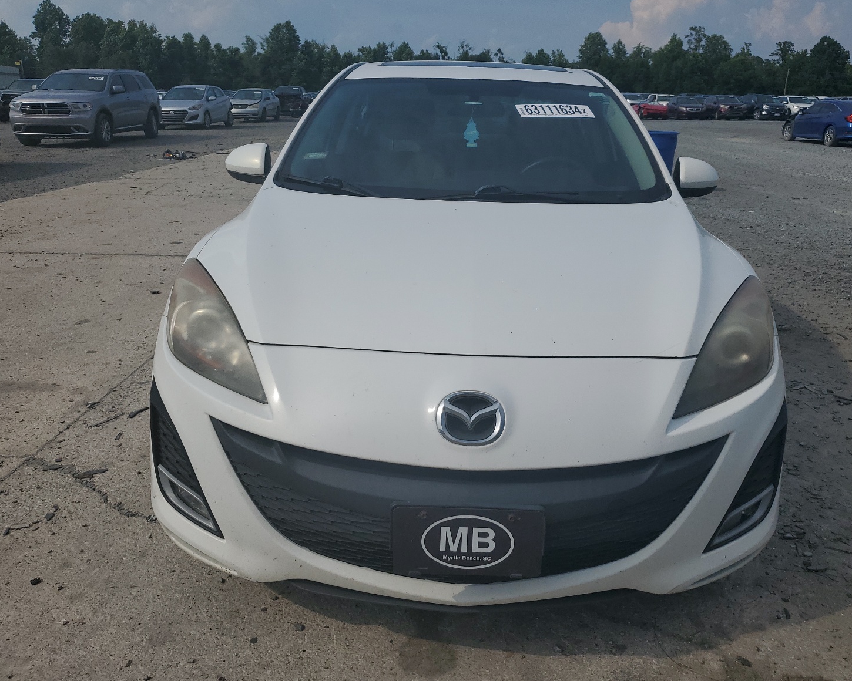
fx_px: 706
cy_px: 335
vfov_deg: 51.5
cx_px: 457
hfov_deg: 62.1
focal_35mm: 28
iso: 52
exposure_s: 1/10000
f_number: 1.5
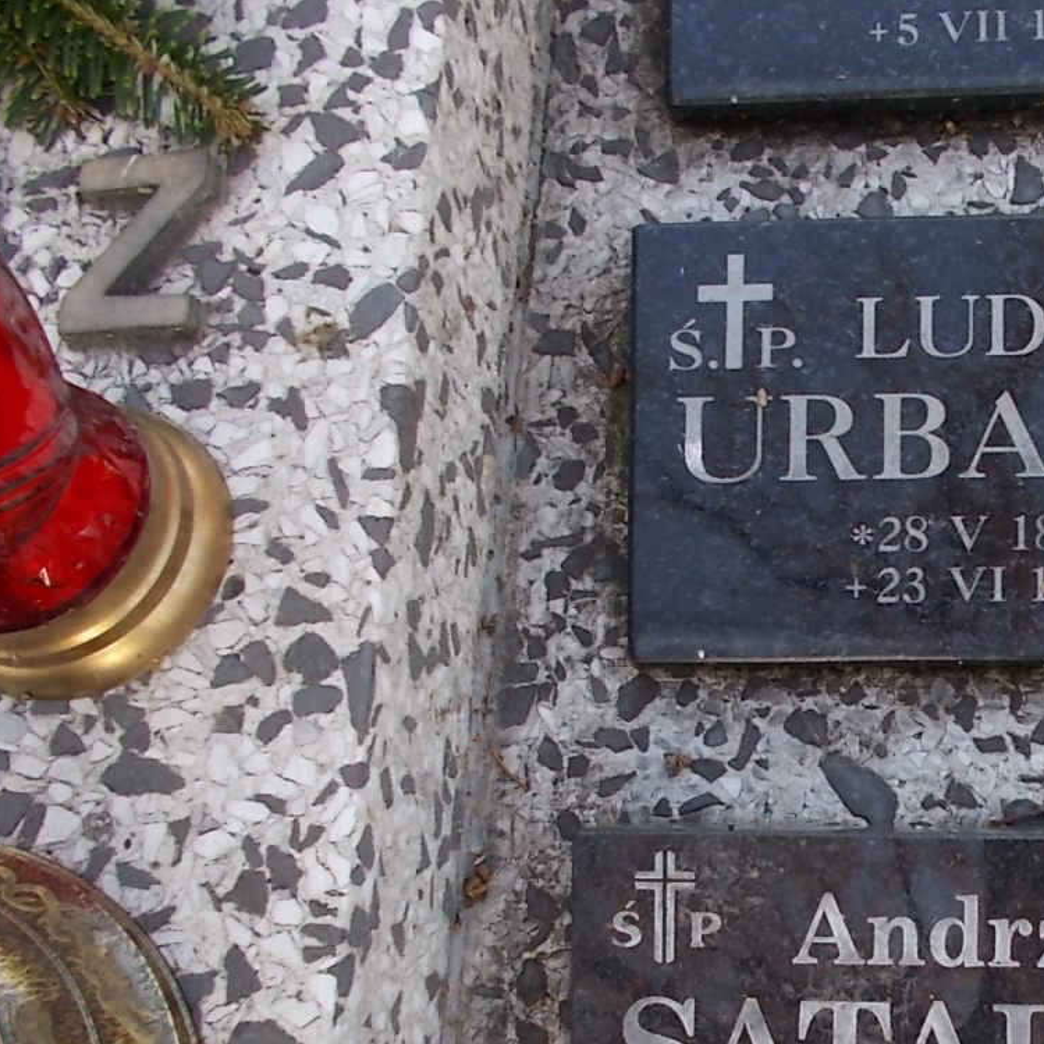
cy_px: 745
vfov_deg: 34.2
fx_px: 1672
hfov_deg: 33.0
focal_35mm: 49
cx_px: 928
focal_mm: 4.6
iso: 80
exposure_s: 1/80
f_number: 3.2
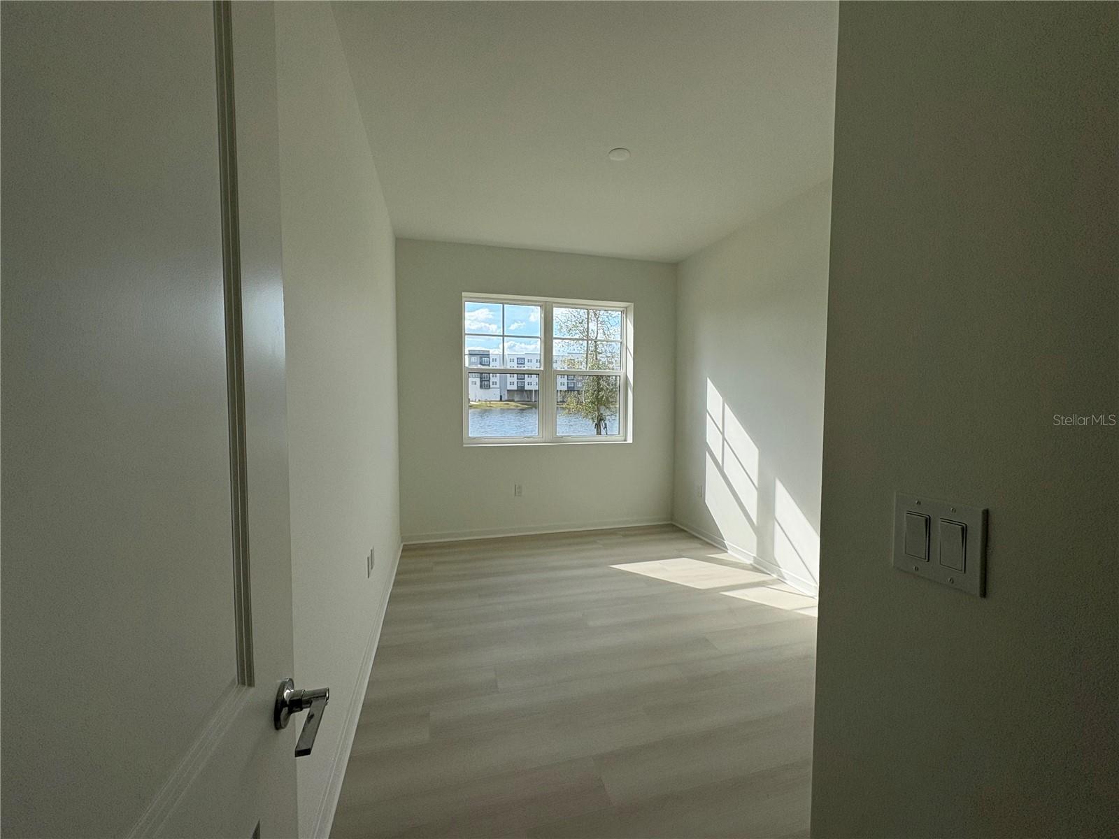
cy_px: 420
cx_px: 560
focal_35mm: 14
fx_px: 453
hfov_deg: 102.1
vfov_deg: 85.7
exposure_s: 1/980
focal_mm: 2.22
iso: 64
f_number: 2.2
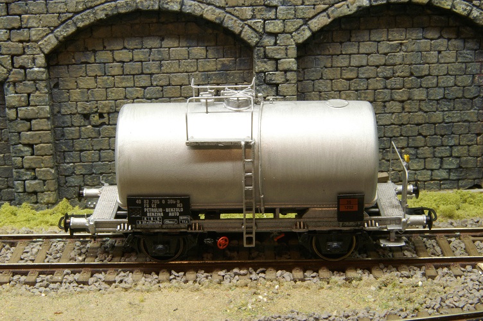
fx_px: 905
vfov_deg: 20.1
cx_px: 242
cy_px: 160
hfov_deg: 29.9
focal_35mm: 68
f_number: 32
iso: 400
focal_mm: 45
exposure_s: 1.6
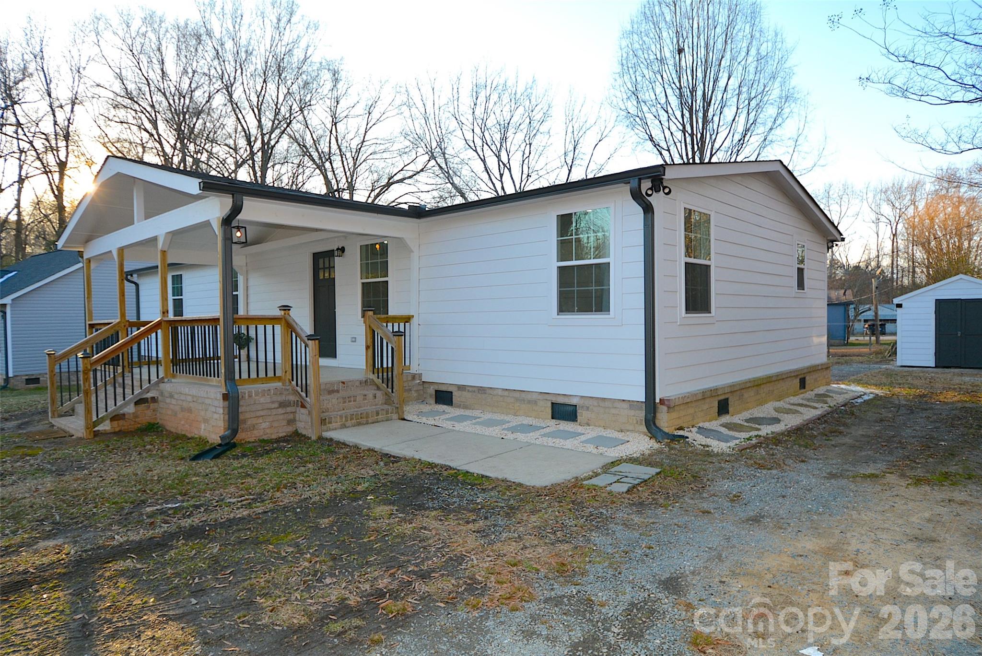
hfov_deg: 81.2
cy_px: 328
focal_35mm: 21
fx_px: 573
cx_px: 491
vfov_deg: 59.6
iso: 160
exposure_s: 1/125
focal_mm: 14
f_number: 5.6
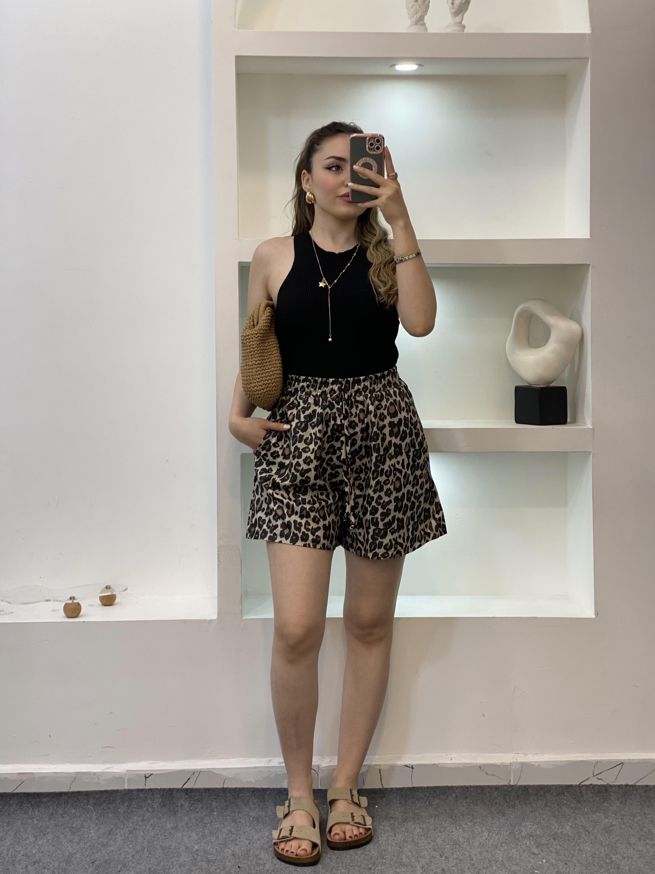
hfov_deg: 28.0
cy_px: 437
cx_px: 328
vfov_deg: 36.8
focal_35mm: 52
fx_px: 1312
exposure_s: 1/100
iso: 80
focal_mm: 6
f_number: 2
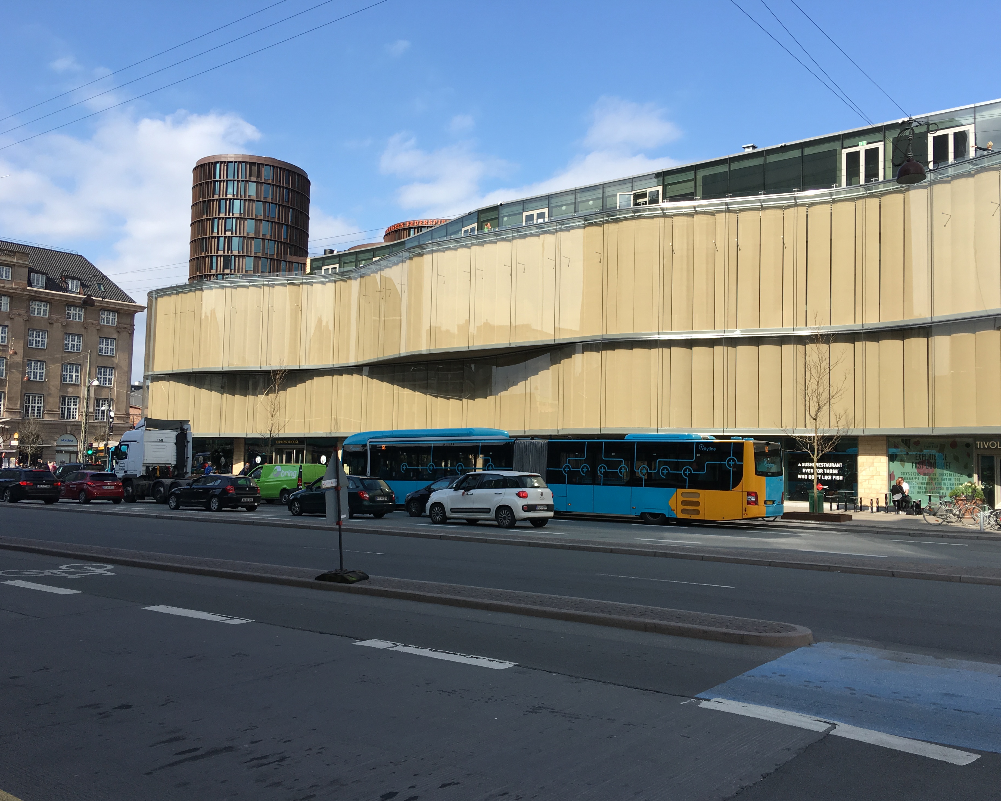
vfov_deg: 47.1
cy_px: 404
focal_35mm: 31
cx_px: 529
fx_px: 918
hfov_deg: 57.1
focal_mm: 4.15
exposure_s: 1/1166
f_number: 2.2
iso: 25
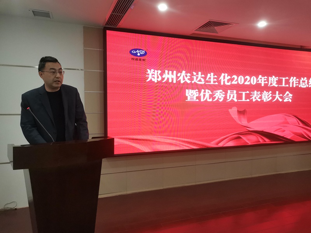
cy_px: 116
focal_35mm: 26
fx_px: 234
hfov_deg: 67.3
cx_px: 156
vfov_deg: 53.1
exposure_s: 1/100
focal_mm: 4.75
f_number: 1.8
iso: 400
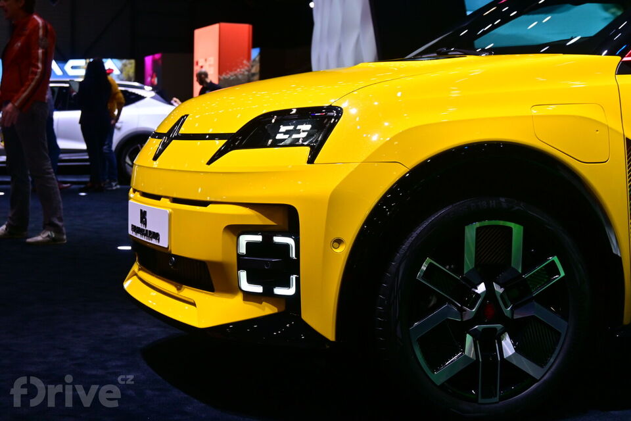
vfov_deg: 20.6
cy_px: 210
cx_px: 316
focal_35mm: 66
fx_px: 1157
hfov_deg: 30.5
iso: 500
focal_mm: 44
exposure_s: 1/100
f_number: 6
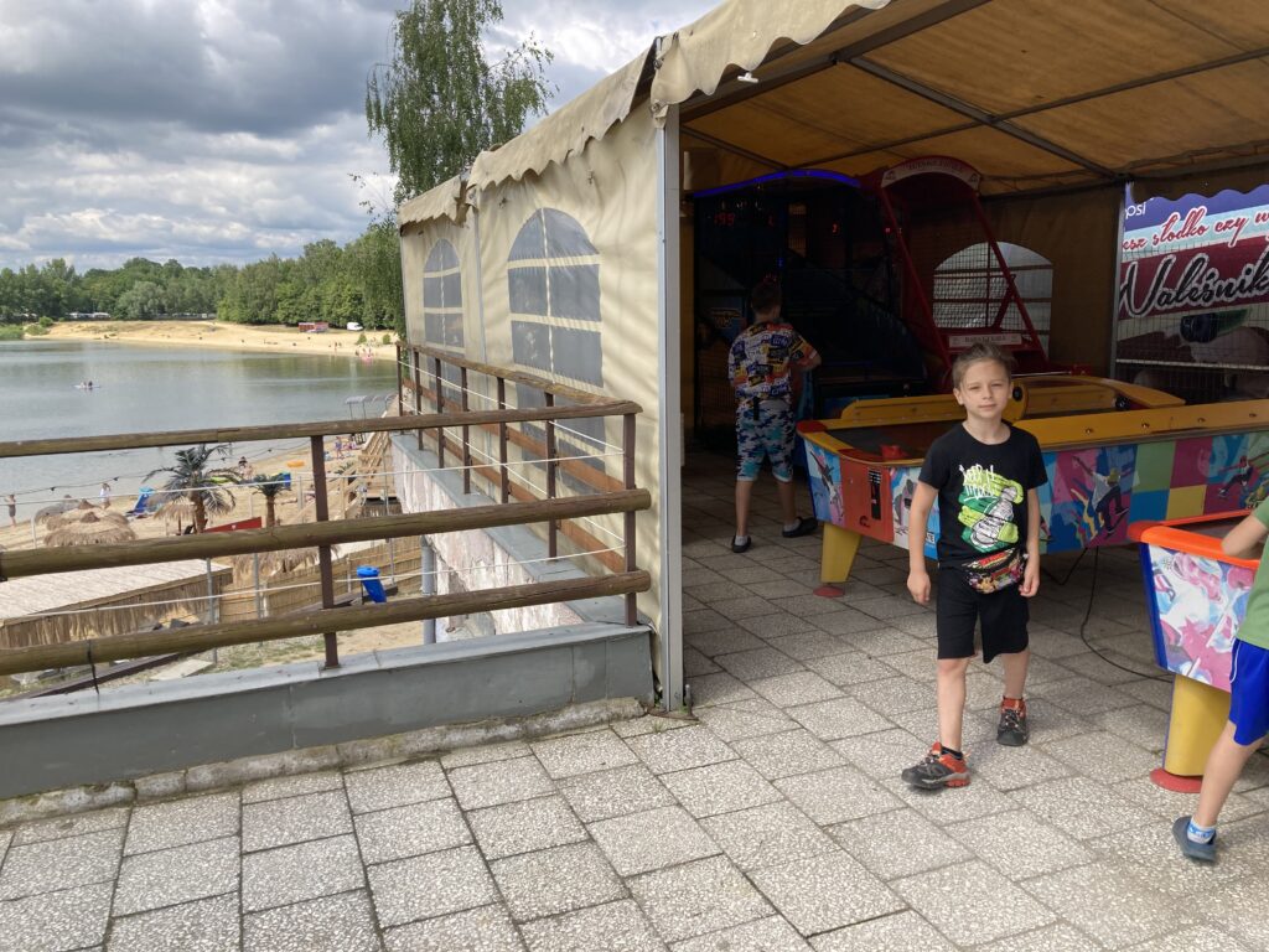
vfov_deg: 49.7
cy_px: 476
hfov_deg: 63.4
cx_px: 634
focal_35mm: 28
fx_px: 1026
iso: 20
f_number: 1.8
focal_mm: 3.99
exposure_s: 1/972
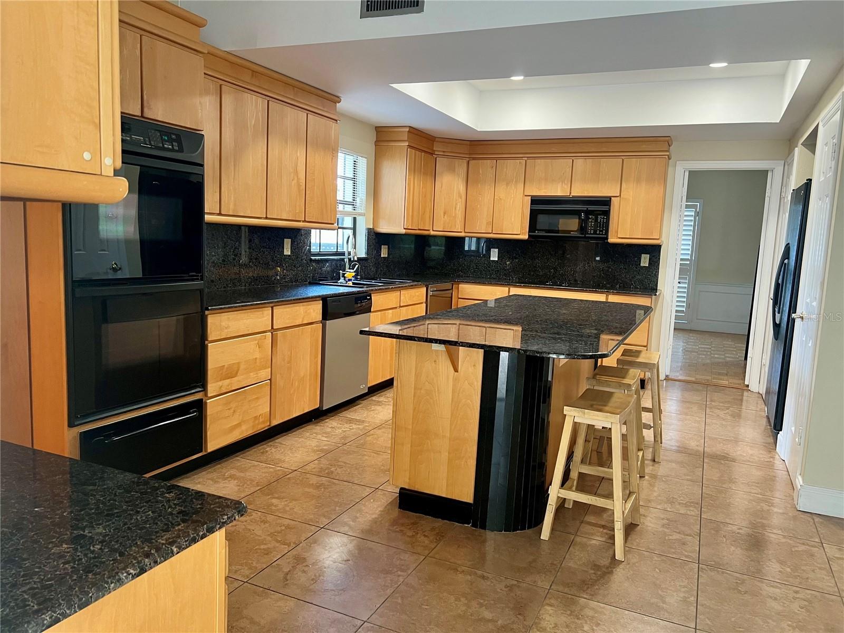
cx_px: 422
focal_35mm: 26
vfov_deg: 53.1
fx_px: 634
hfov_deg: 67.3
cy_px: 316
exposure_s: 1/60
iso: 160
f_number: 1.5
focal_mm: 5.7
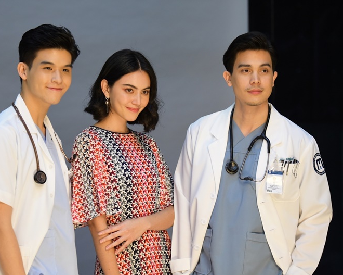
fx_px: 1340
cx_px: 136
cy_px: 137
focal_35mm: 132
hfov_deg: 14.6
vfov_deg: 11.7
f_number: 2.8
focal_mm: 116
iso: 2500
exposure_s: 1/200
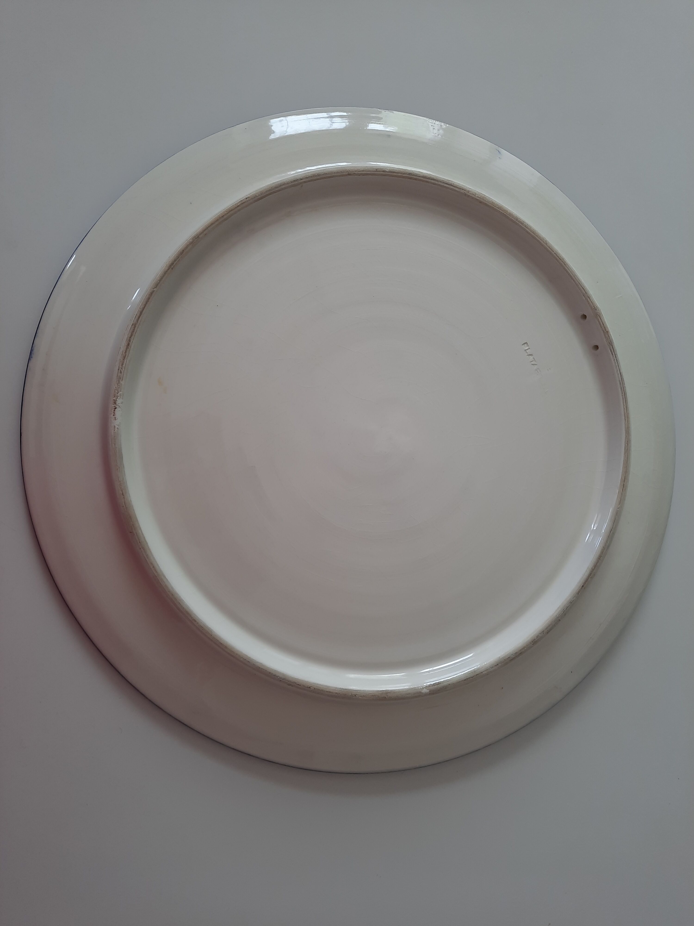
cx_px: 347
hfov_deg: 54.9
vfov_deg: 69.4
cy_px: 463
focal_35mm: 25
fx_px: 668
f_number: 2
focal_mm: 4.6
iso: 50
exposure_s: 1/50
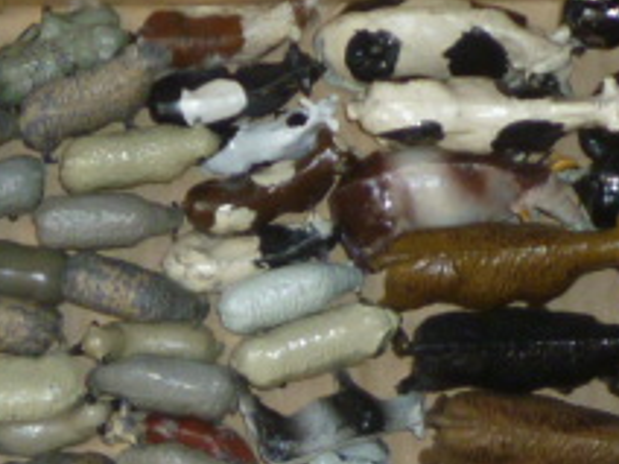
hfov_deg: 11.1
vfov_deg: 8.3
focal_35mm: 178
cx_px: 283
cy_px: 514
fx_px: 3183
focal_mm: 5.3
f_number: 3.3
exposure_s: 1/30
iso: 100
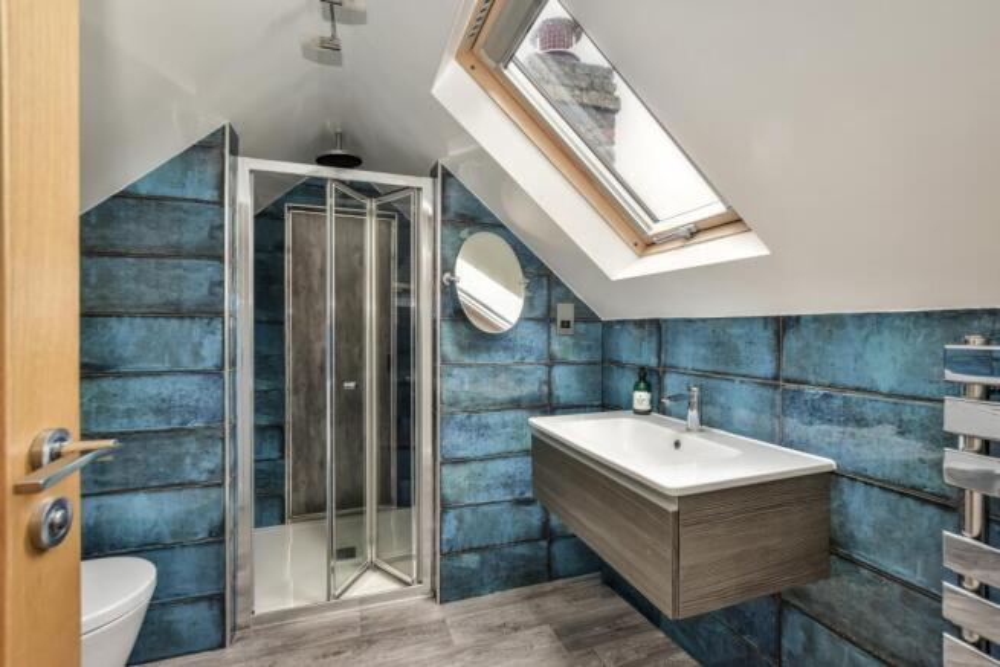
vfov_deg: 77.4
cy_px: 334
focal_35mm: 15
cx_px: 500
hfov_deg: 100.4
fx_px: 417
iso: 800
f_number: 8
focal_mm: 10
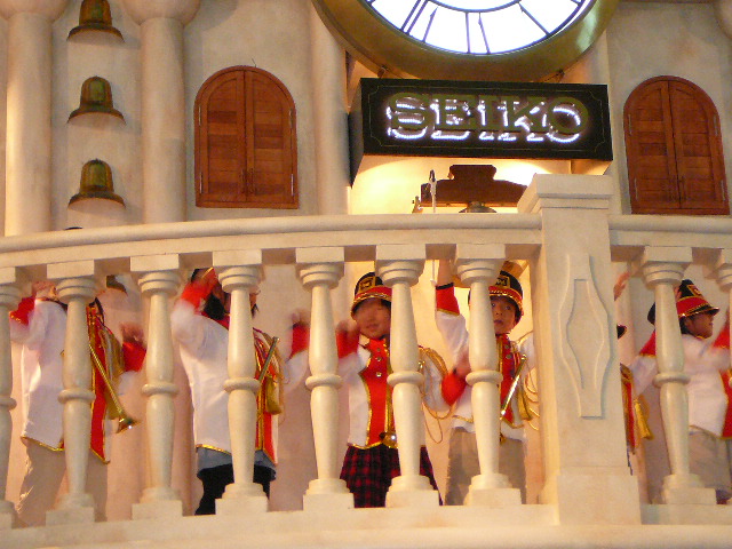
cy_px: 274
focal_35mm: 103
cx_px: 366
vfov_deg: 14.4
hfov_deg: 19.1
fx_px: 2178
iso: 400
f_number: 3.8
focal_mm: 12.2
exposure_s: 1/30
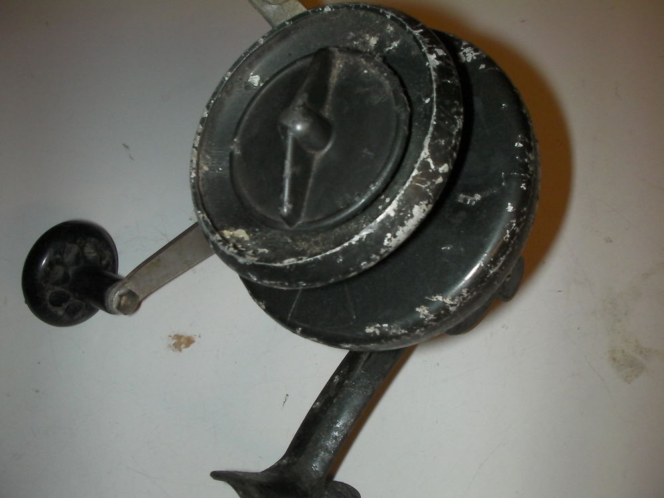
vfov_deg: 37.7
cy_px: 249
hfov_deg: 49.0
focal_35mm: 38
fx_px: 729
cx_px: 332
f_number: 5.6
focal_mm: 6.3
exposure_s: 1/30
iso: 200
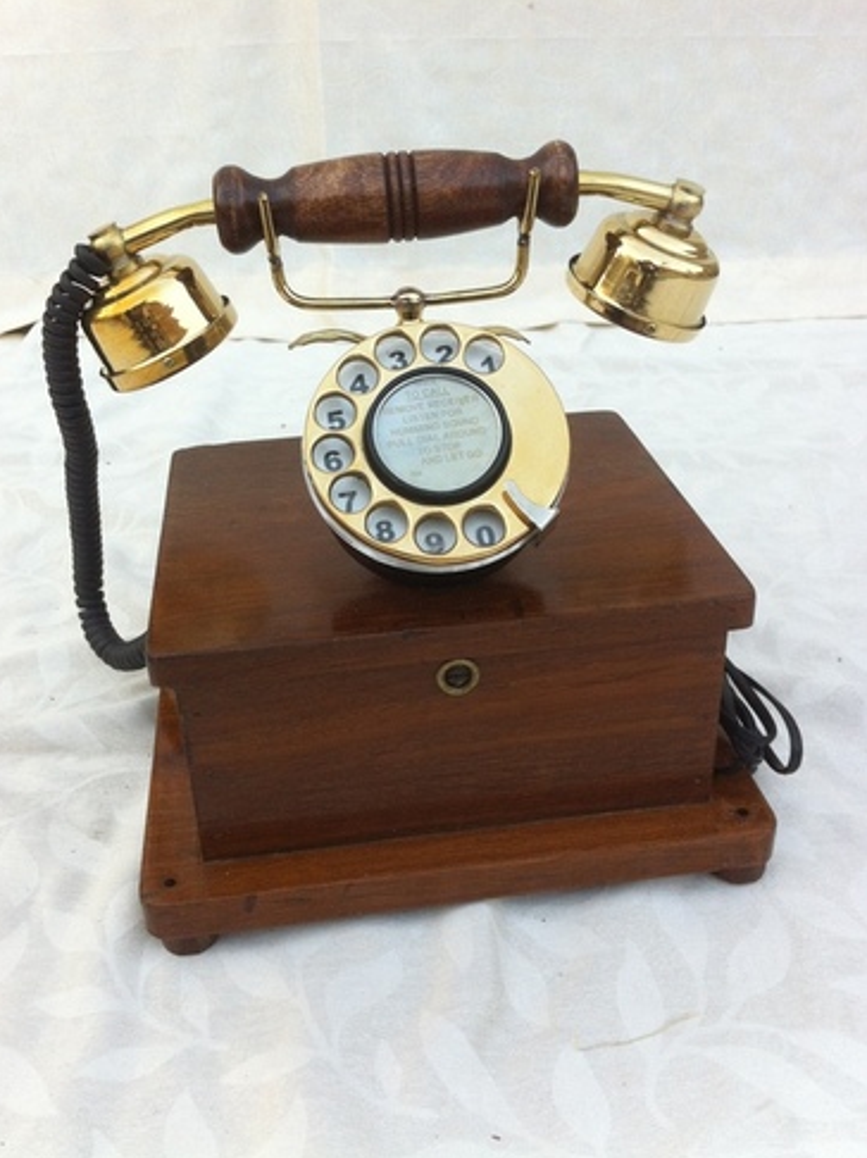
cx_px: 429
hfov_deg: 39.6
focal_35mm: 36
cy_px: 586
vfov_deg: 51.4
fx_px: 1203
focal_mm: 3.85
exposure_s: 1/120
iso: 100
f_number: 2.8
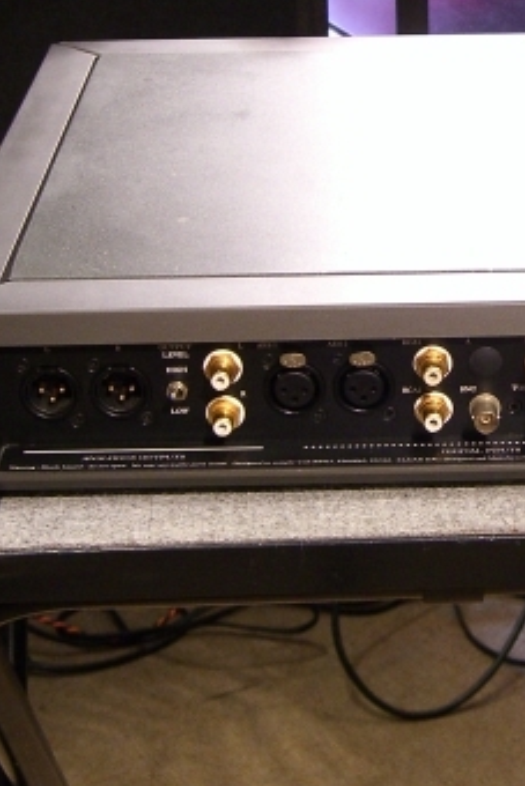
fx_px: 1967
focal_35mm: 90
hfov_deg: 15.0
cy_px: 247
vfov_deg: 22.5
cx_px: 479
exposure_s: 1/15
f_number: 3.1
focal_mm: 9.5
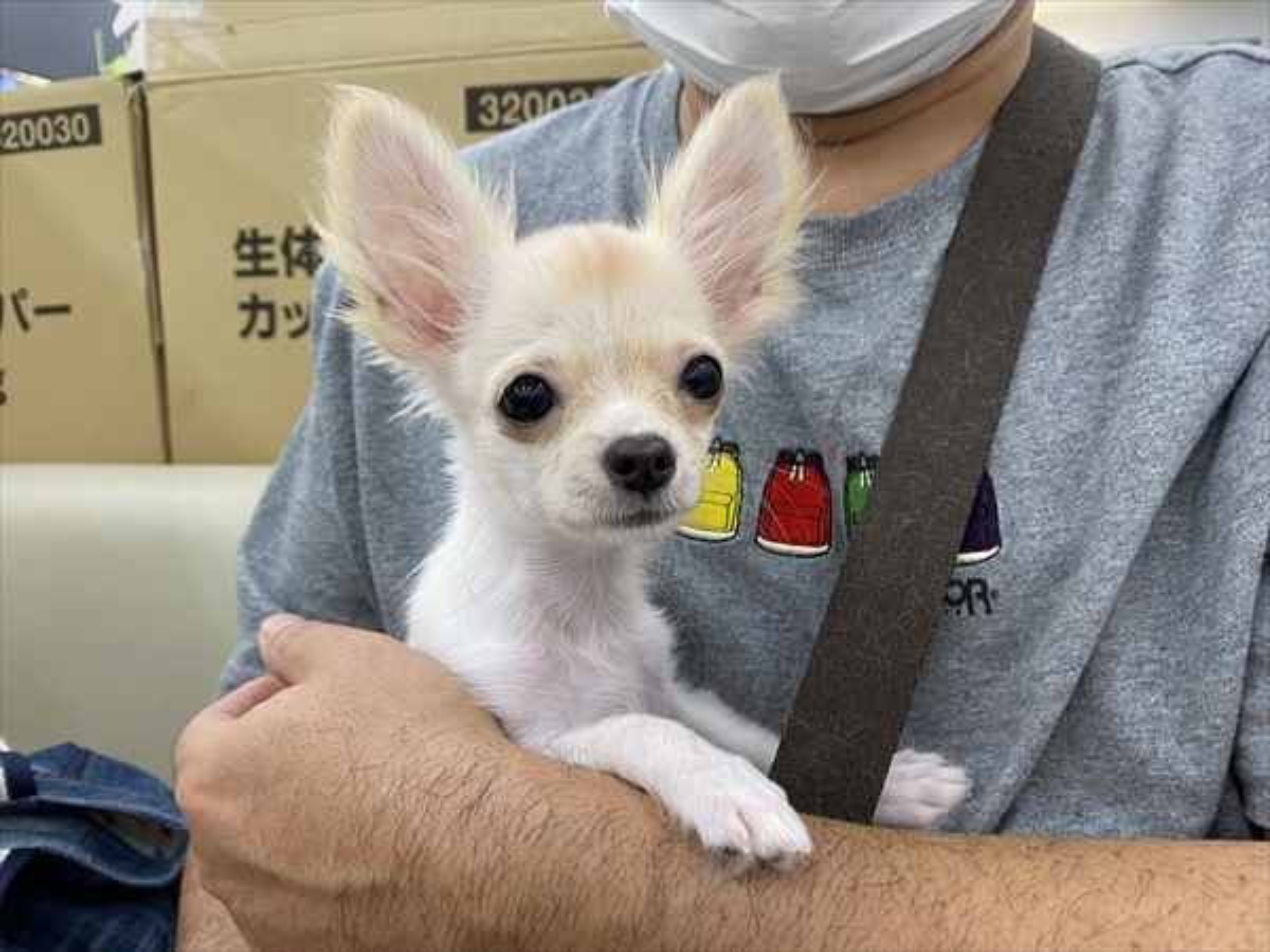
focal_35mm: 26
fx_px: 954
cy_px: 476
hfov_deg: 67.3
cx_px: 635
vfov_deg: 53.1
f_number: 1.8
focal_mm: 4.25
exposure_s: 1/60
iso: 80
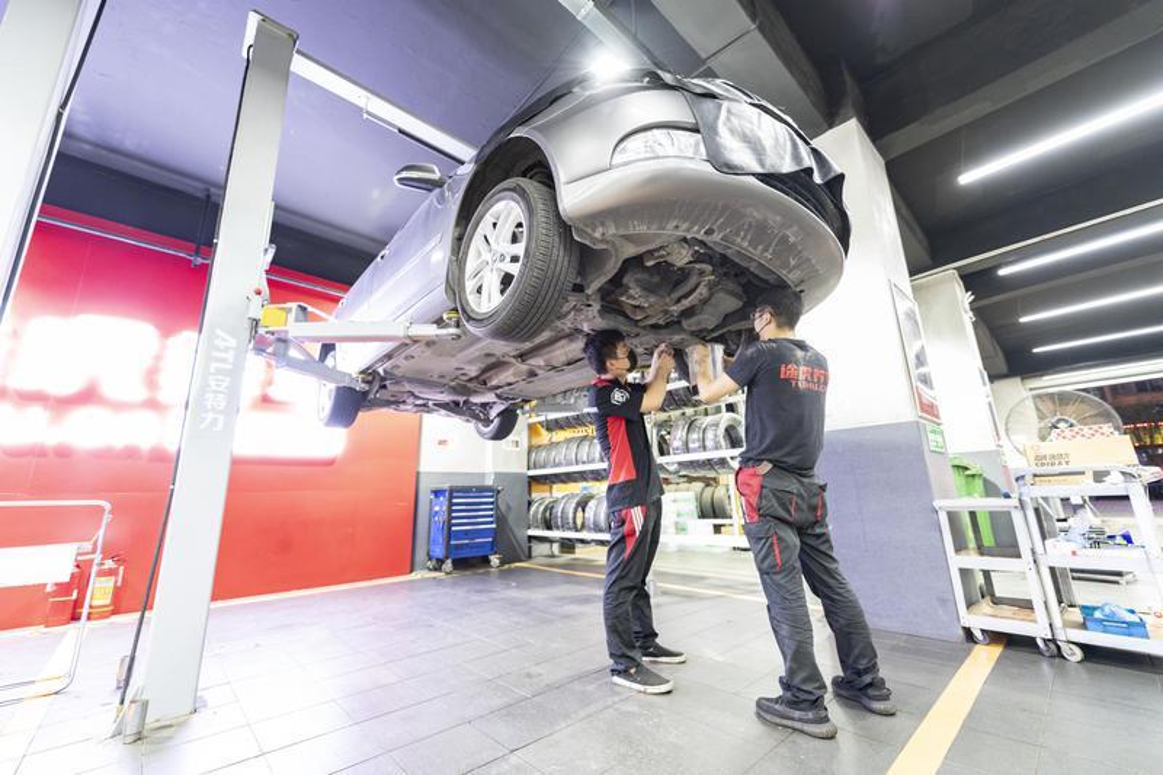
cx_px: 582
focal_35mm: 14
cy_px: 388
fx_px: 452
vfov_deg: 81.2
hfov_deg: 104.3
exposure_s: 1/30
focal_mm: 14
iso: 2000
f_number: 2.8
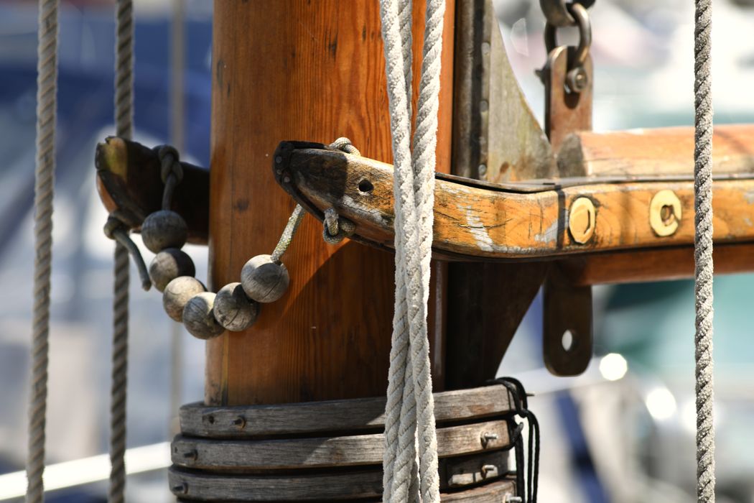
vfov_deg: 7.6
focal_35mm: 180
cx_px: 377
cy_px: 252
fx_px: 3770
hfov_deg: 11.4
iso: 64
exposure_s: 1/250
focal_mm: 180
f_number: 7.1
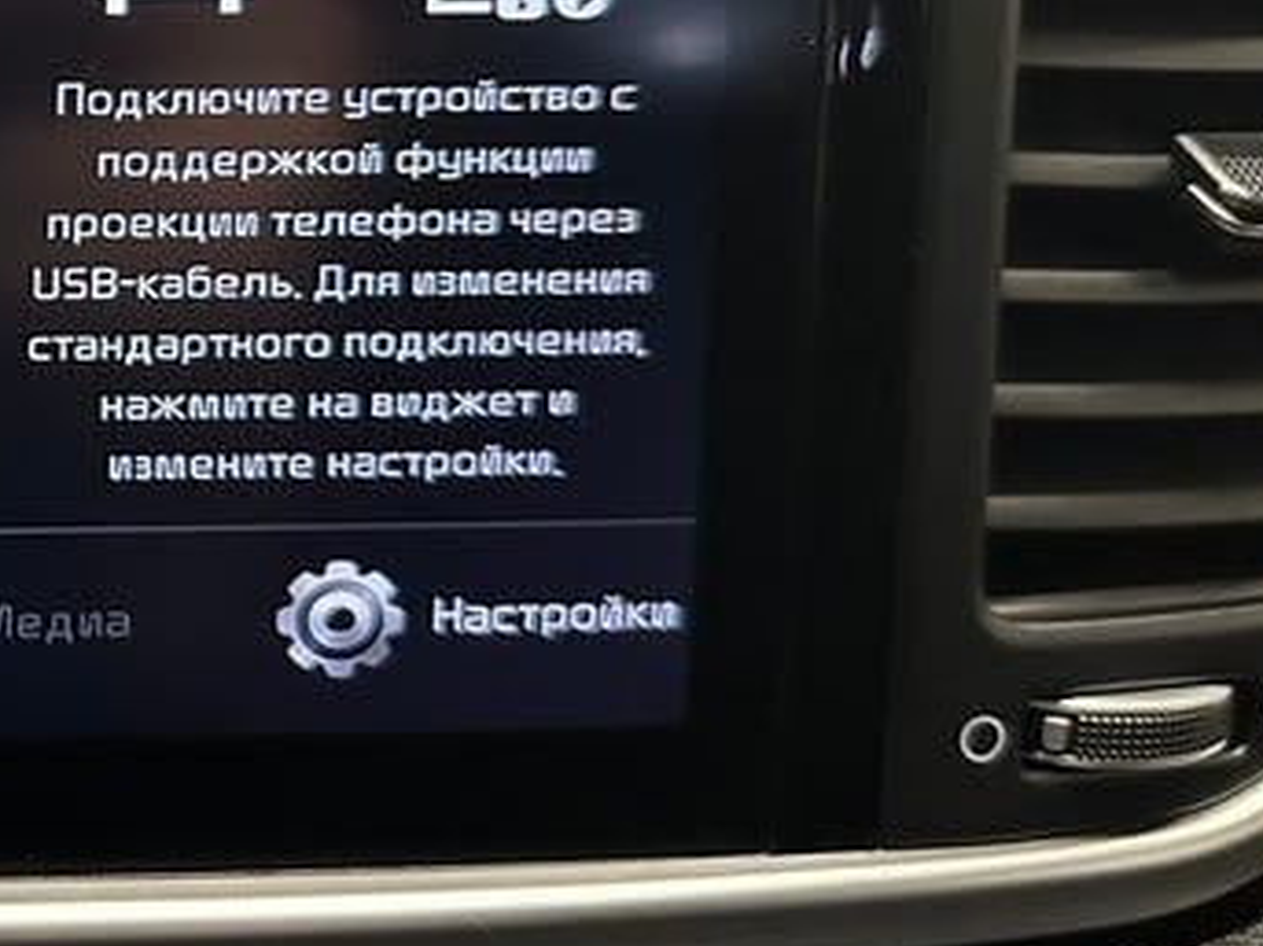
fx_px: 2298
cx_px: -269
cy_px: 208
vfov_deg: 23.0
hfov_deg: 27.0
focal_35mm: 63
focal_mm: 6.86
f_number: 1.78
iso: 800
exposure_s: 1/50
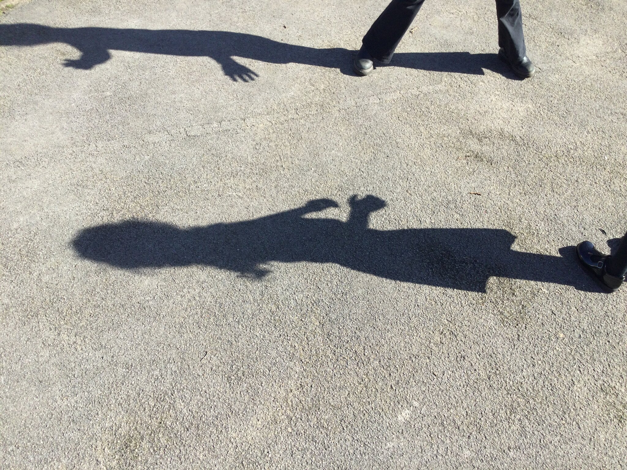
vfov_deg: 45.4
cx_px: 314
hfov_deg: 58.4
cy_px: 235
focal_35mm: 31
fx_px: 562
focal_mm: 3.3
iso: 25
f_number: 2.4
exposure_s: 1/604
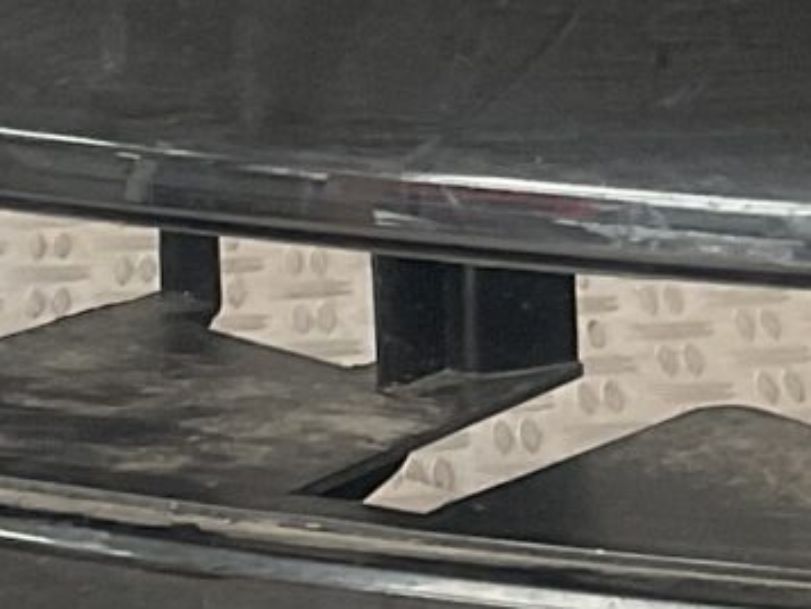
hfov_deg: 9.4
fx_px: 4875
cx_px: 1036
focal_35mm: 208
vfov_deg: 7.1
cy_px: 36
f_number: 1.8
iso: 40
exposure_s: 1/50
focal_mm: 3
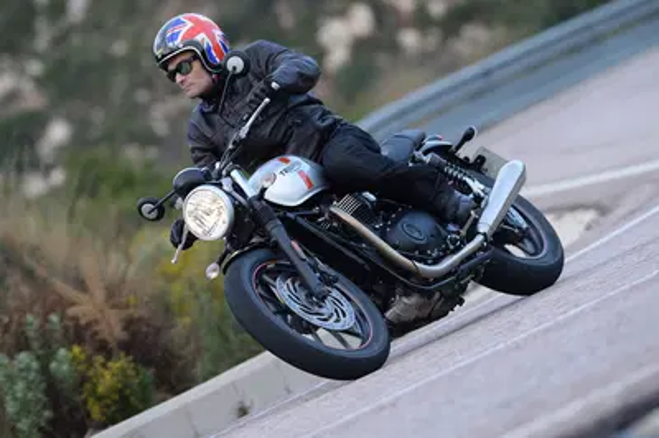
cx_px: 330
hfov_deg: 6.9
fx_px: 5487
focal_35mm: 300
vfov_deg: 4.6
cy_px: 219
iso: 640
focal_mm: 300
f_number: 5
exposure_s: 1/500
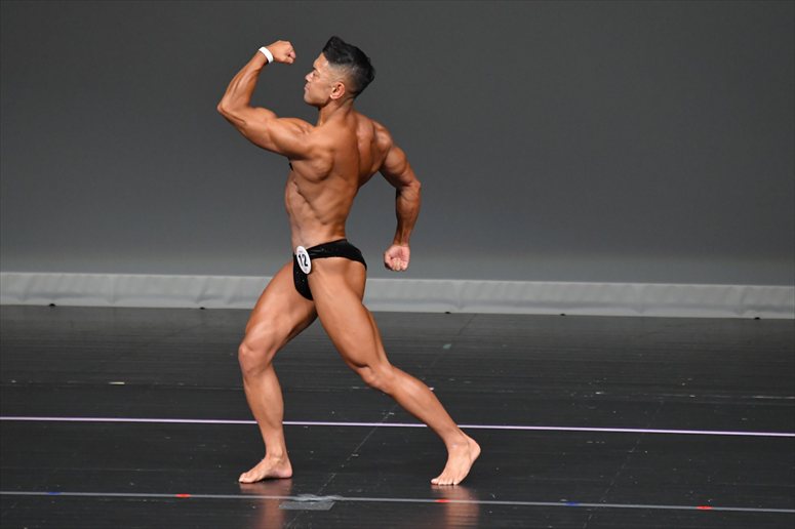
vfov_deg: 3.7
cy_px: 264
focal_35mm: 375
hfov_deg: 5.5
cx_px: 398
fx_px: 8277
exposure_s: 1/400
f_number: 5.6
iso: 4000
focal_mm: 250
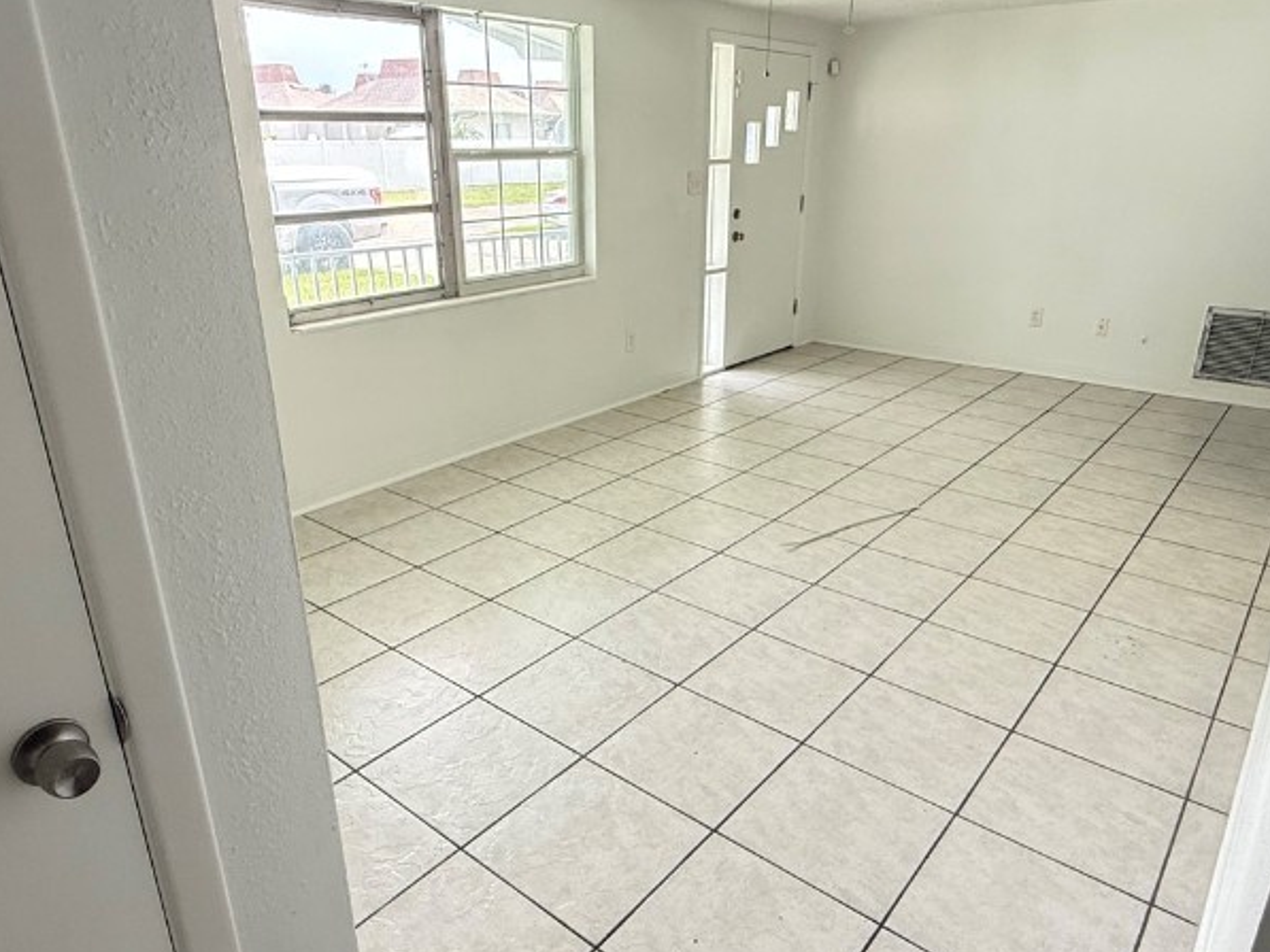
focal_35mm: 24
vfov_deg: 56.8
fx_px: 881
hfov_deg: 71.6
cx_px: 636
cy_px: 472
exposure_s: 1/99
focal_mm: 2.22
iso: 200
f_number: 2.2
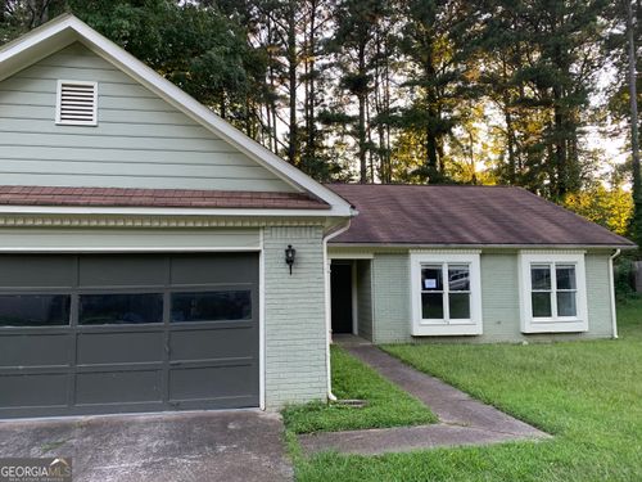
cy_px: 241
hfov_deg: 67.3
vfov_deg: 53.1
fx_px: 482
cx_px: 321
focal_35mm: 26
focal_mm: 4.25
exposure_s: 1/121
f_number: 1.8
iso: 50
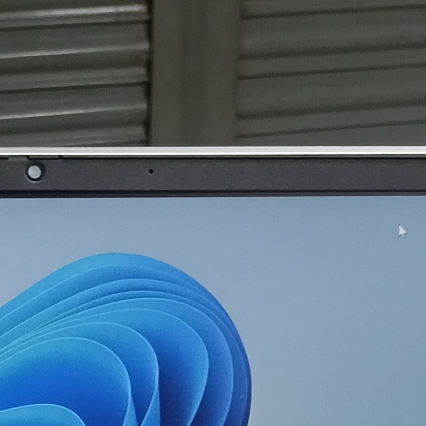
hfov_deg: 13.8
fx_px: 1740
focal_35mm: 125
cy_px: 760
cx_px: 43
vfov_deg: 12.7
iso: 250
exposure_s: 1/33.3
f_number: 1.8
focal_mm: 3.98
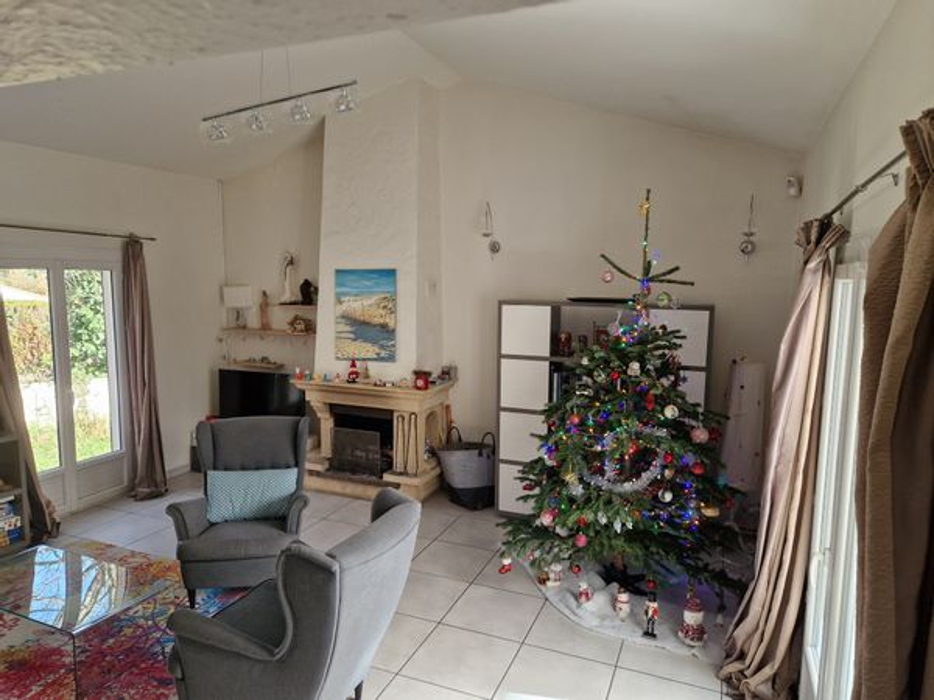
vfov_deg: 58.9
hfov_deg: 73.9
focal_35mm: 23
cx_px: 467
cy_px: 350
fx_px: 621
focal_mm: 5.4
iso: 160
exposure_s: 1/180
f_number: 1.8
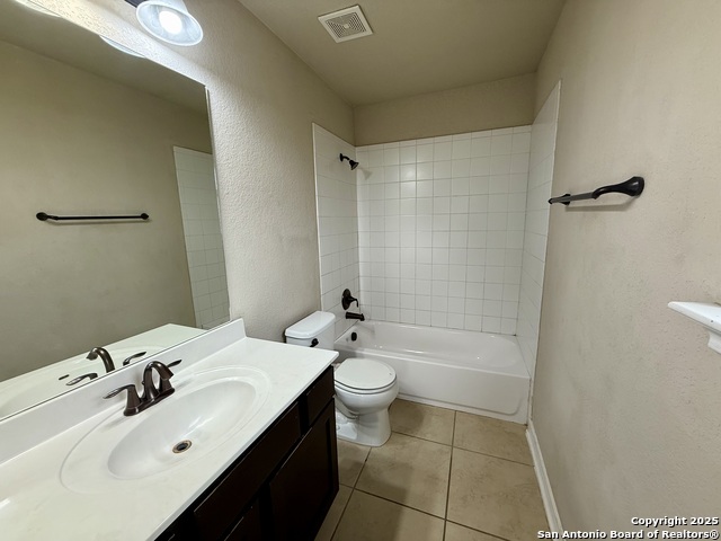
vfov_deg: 85.7
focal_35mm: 14
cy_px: 270
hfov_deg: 102.1
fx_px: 292
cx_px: 360
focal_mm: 2.22
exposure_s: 1/120
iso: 125
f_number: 2.2
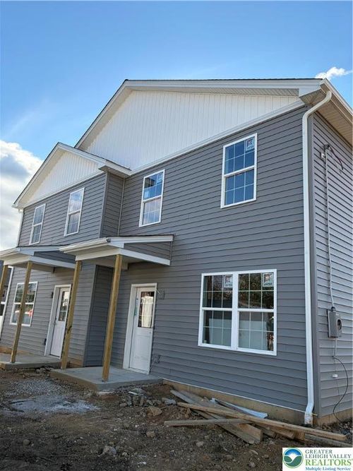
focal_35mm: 26
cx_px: 176
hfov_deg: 53.0
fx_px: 354
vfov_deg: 67.3
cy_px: 236
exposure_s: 1/1901
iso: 50
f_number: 1.6
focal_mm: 5.96
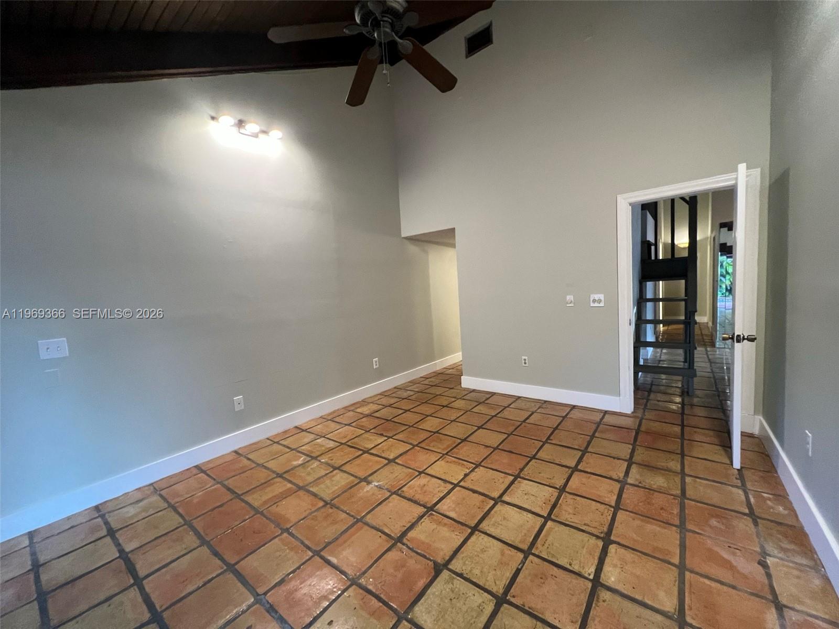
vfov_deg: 89.9
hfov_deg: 106.2
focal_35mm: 13
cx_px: 420
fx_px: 315
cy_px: 314
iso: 320
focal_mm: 1.57
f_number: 1.8
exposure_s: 1/60
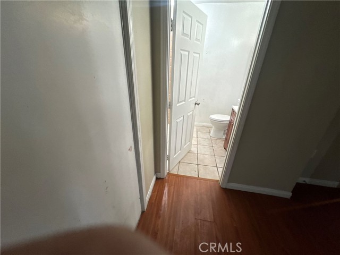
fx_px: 138
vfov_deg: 85.7
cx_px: 170
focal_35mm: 14
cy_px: 128
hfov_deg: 102.1
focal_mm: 2.22
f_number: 2.2
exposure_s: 1/60
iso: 320
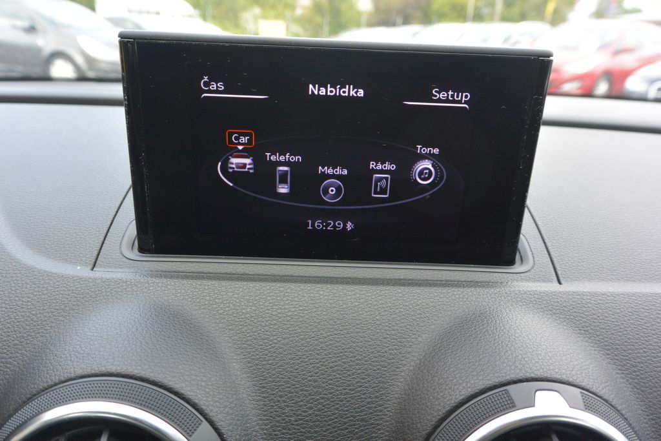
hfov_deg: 67.4
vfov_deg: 47.9
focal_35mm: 27
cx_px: 330
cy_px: 220
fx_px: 496
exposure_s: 1/125
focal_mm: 10
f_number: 3.5
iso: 200
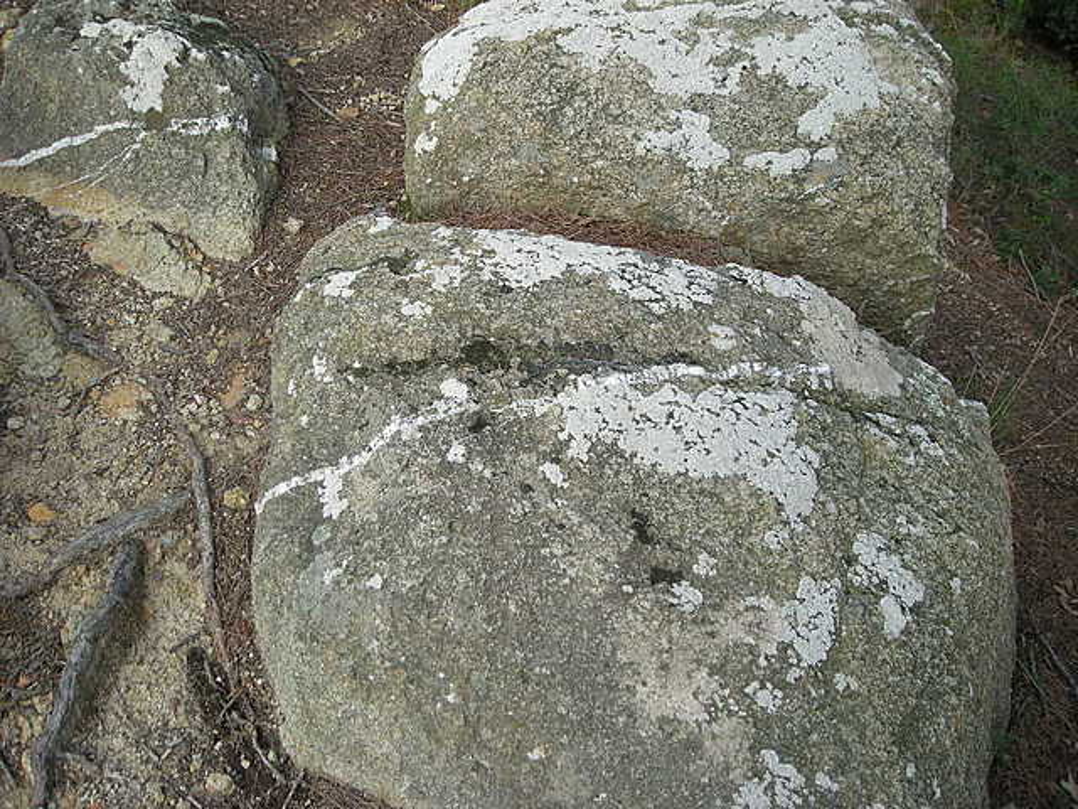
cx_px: 539
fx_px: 1090
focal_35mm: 35
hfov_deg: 52.6
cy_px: 404
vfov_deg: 40.7
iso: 50
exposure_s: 1/113
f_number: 2.8
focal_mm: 5.7
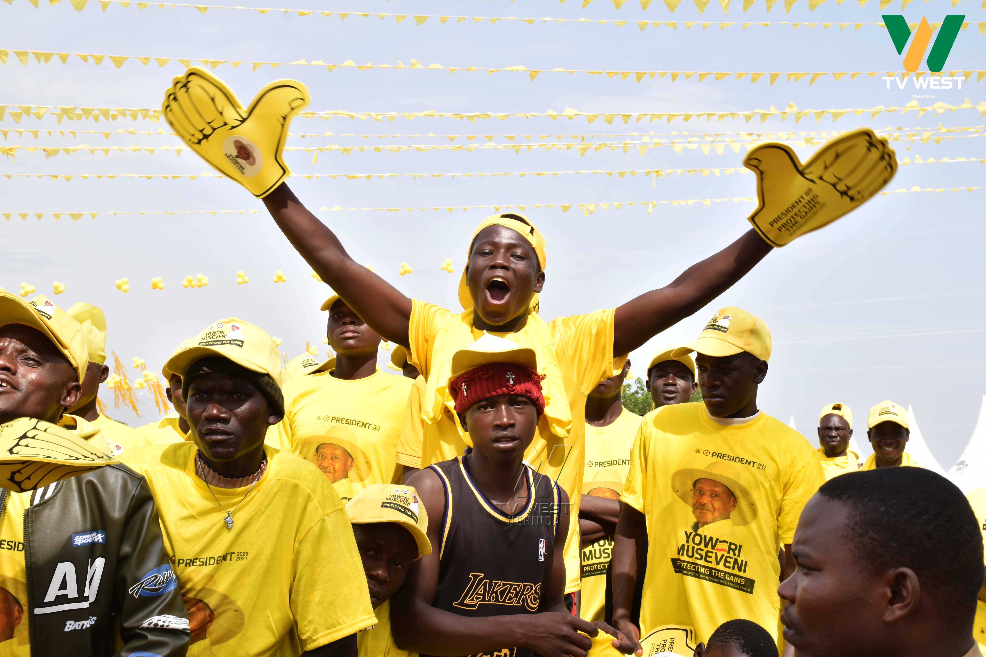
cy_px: 328
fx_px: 1643
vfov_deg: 22.6
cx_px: 493
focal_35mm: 60
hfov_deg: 33.4
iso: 250
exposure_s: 1/200
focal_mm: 40
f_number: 11
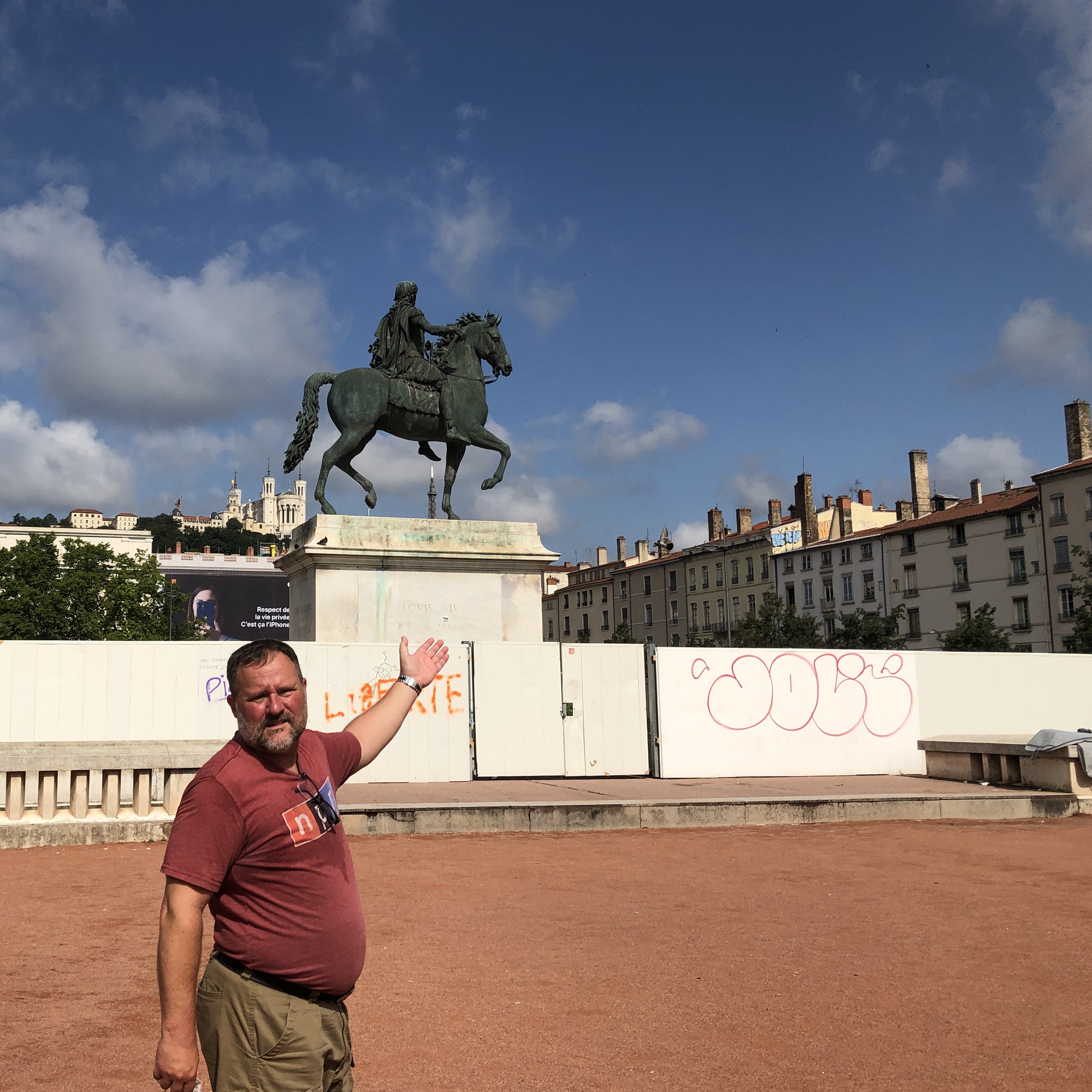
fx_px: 1213
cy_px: 547
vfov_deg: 48.5
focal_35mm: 34
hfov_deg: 47.5
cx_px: 343
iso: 25
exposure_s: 1/5348
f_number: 1.8
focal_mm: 3.99
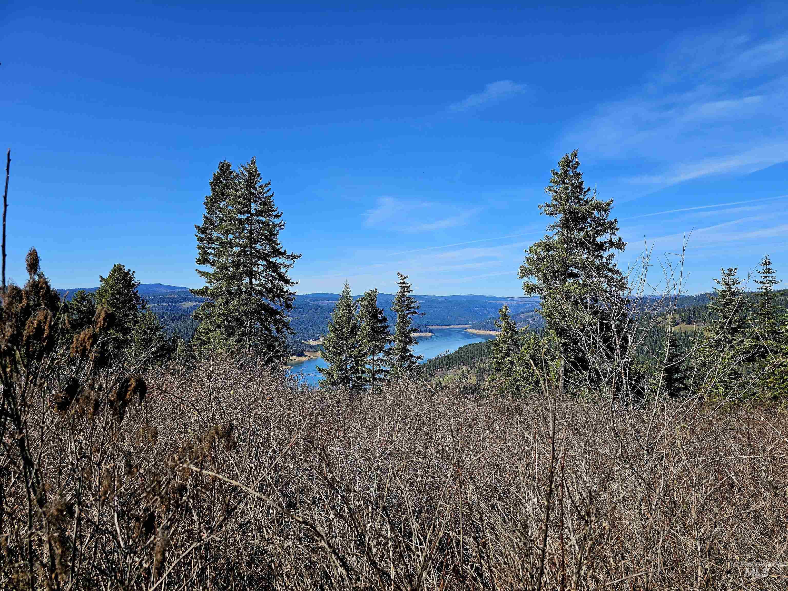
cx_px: 394
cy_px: 296
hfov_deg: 73.9
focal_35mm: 23
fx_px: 524
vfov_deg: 58.9
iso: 10
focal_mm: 6.3
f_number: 1.7
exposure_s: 1/833
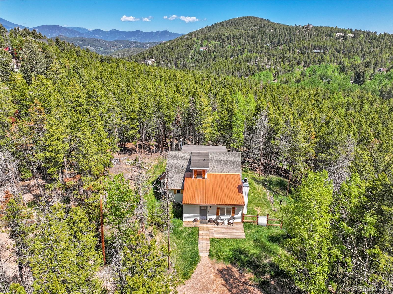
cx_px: 196
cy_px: 147
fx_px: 272
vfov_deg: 56.8
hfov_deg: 71.6
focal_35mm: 24
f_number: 2.8
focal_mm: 12.29
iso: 100
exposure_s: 1/1600
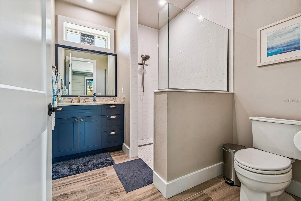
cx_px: 150
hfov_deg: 100.4
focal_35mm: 15
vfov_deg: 77.3
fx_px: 125
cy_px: 100
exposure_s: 1/6
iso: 100
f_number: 7.1
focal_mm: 10
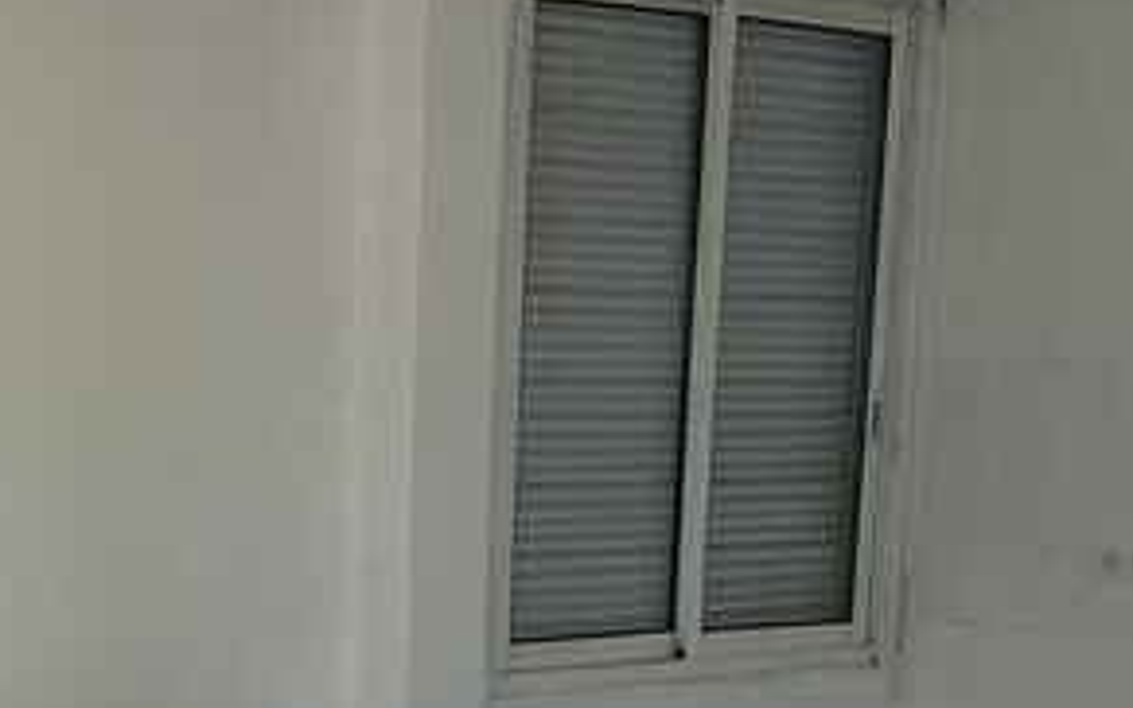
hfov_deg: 23.8
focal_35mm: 84
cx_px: 74
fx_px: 2594
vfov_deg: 15.1
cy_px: 794
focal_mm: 6.86
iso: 200
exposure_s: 1/50
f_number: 1.78
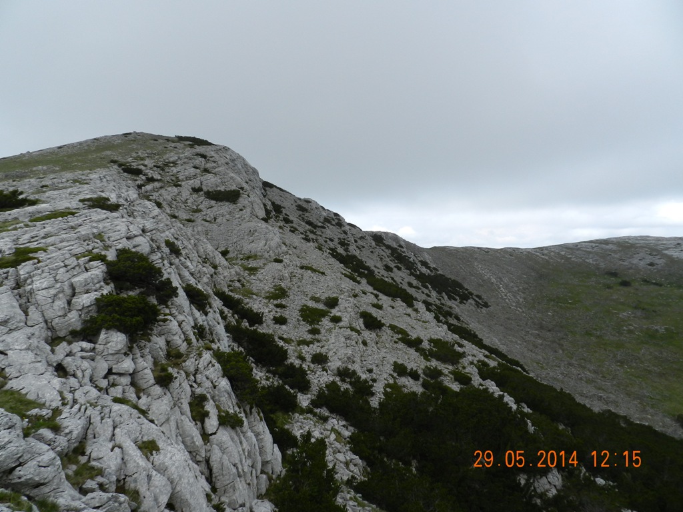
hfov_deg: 73.9
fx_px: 454
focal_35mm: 23
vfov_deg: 58.9
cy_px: 256
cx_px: 342
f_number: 4
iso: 160
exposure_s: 1/800
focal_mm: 4
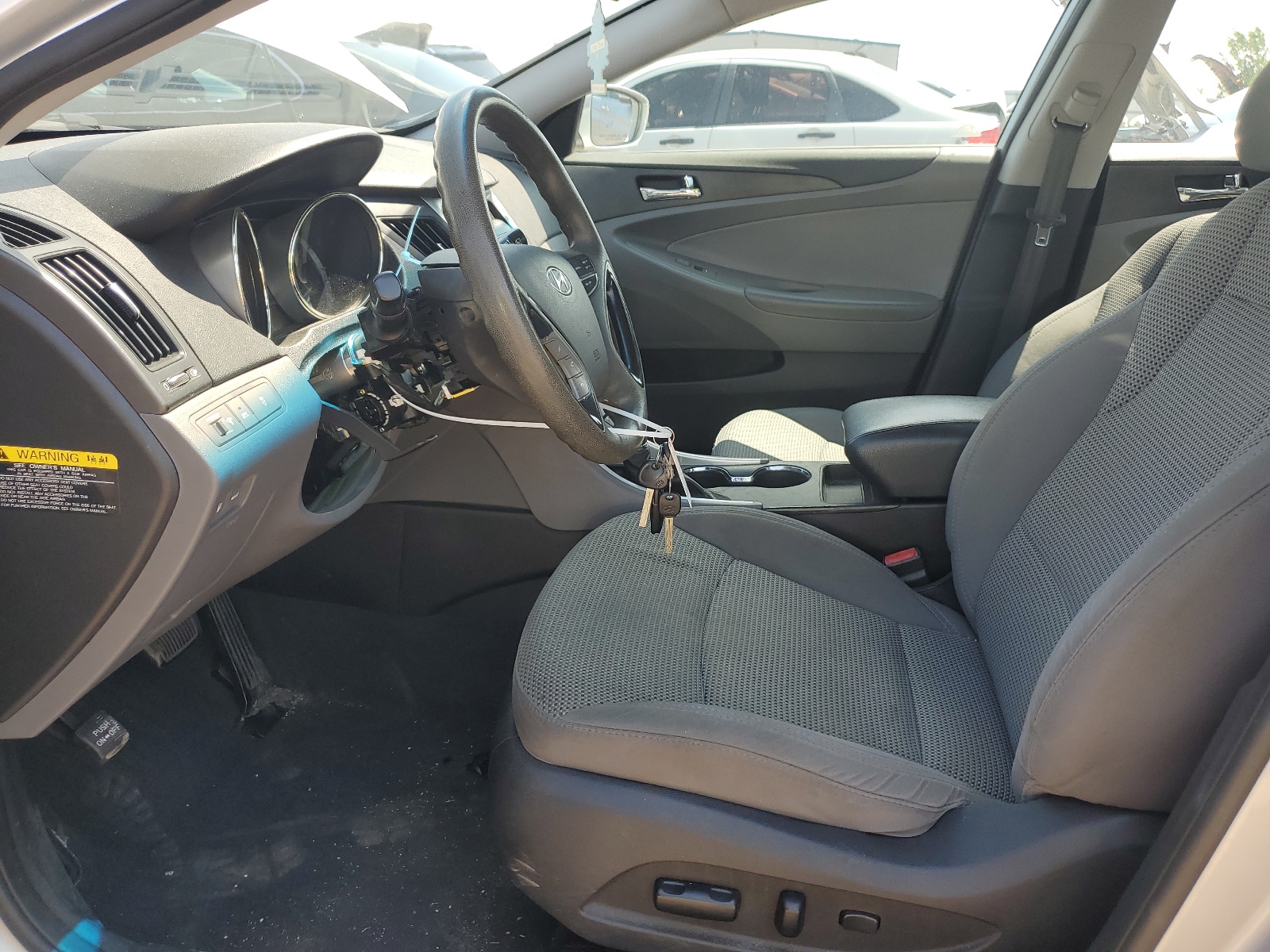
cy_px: 476
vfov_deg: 53.1
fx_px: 954
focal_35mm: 26
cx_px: 635
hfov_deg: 67.3
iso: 50
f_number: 1.5
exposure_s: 1/455
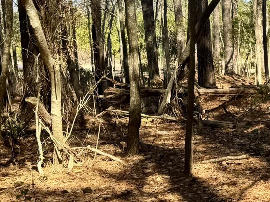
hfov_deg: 18.5
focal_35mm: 100
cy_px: 114
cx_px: 338
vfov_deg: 14.8
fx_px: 780
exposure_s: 1/912
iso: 80
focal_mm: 6.76
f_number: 1.78
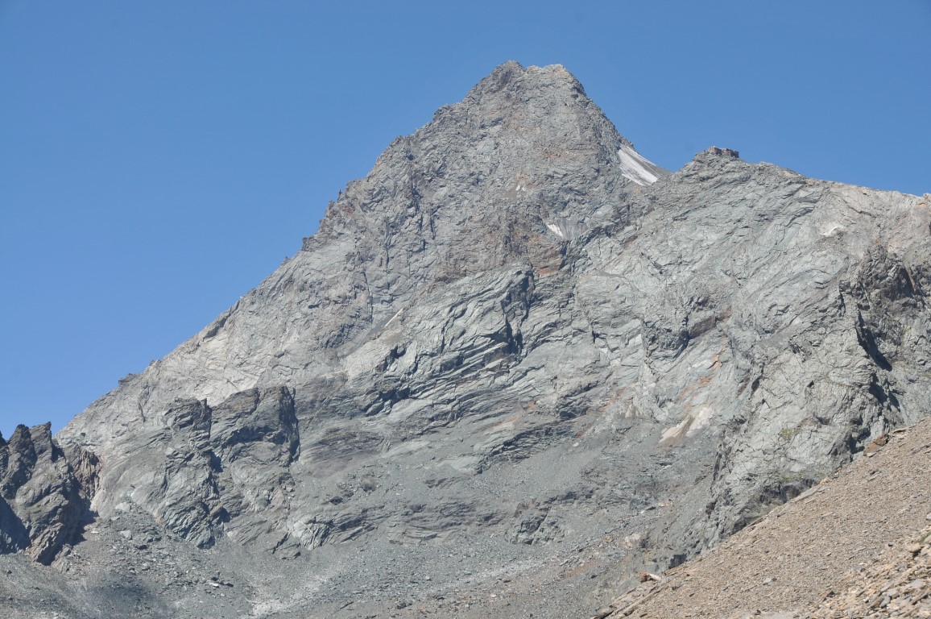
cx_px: 466
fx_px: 2712
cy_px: 310
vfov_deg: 13.0
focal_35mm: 105
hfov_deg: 19.5
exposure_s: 1/125
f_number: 11
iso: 200
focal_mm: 70
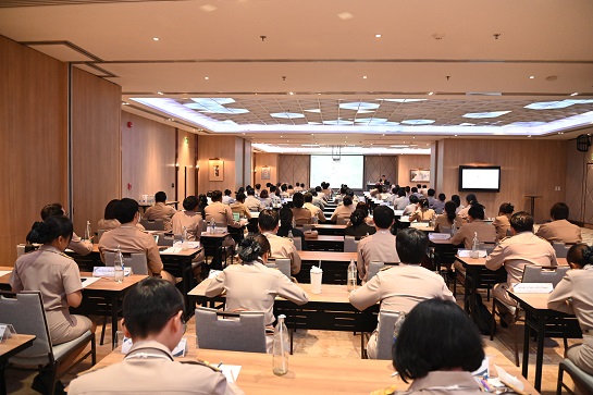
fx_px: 395
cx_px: 296
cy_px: 198
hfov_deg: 73.8
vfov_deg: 53.1
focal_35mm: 24
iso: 5600
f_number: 4
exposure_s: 1/320
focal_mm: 24
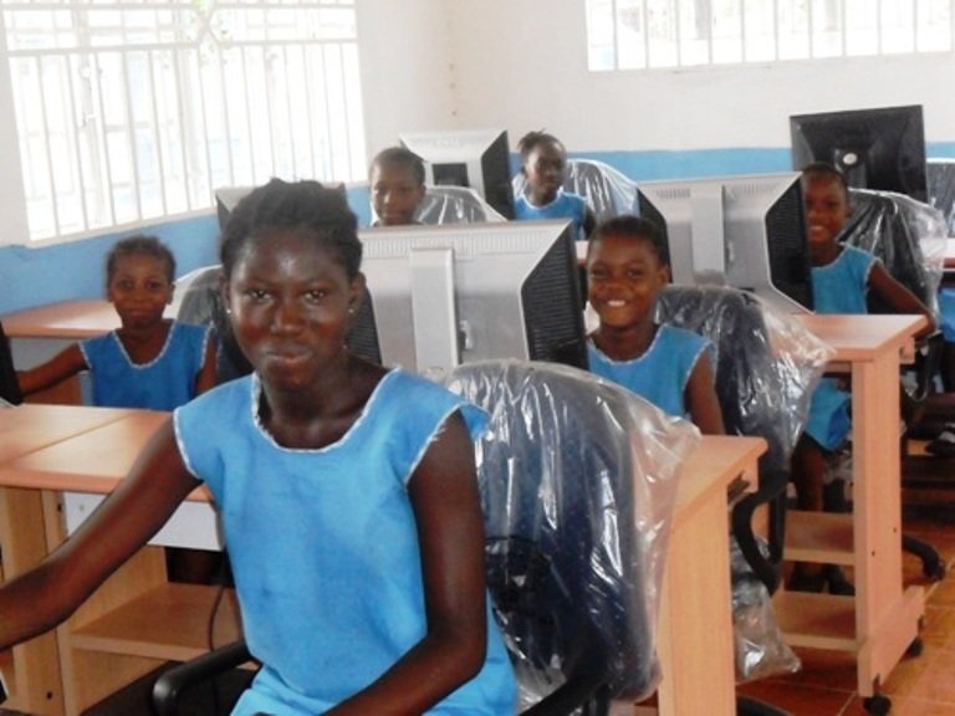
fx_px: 1738
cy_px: 358
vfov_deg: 23.3
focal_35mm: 63
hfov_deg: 30.7
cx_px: 478
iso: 400
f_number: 5.6
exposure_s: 1/60
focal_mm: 11.2
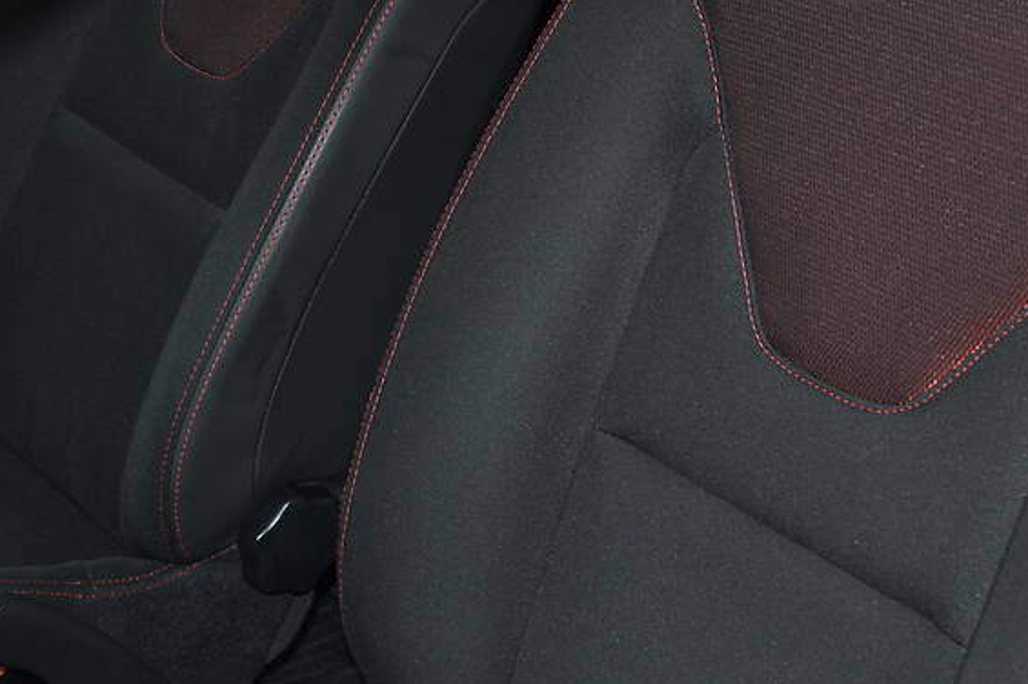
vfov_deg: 19.9
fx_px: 1941
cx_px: 662
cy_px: 216
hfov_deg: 29.5
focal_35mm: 68
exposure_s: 1/60
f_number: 5
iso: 200
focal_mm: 32
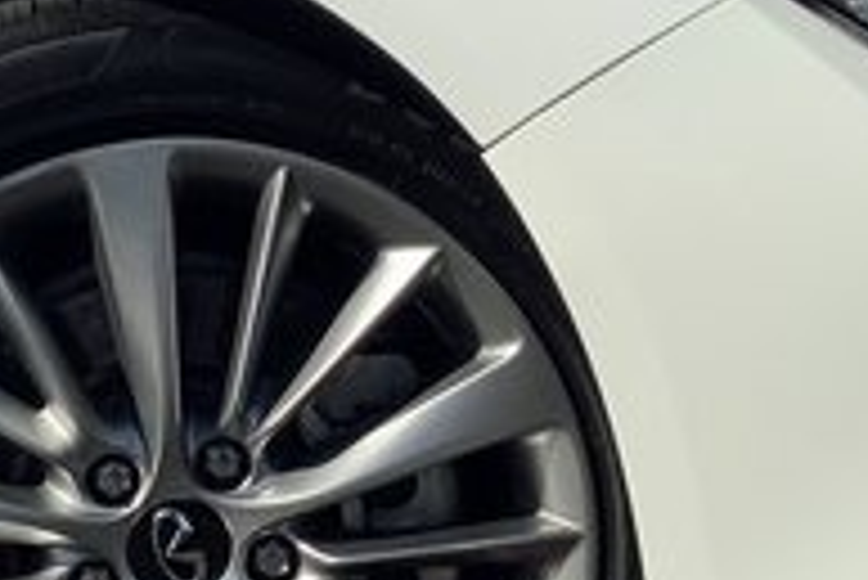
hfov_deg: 18.7
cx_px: 67
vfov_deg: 12.8
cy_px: 252
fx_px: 2582
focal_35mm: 107
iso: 25
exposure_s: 1/3546
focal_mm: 3.3
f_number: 2.4
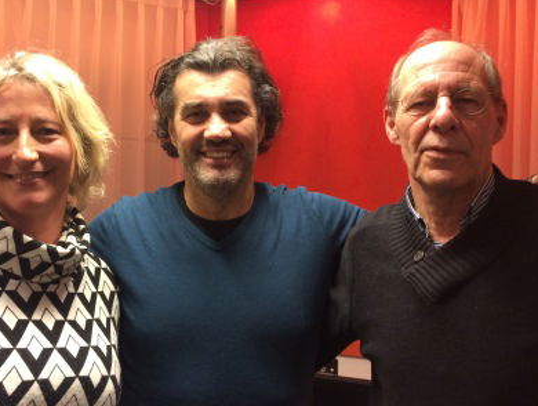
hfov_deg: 49.8
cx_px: 225
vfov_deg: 38.7
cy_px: 168
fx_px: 576
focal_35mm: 37
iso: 250
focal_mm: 4.15
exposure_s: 1/33
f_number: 2.2
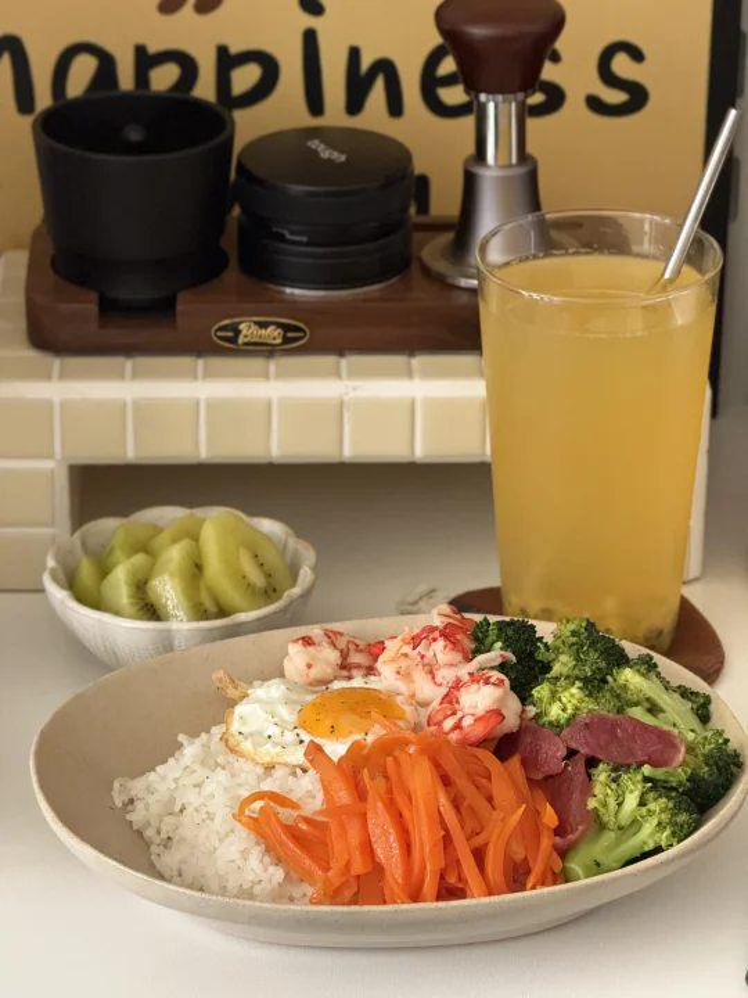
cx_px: 374
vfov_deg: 16.4
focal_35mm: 120
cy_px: 499
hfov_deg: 12.3
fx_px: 3457
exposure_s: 1/58
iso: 800
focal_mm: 15.66
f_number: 2.8
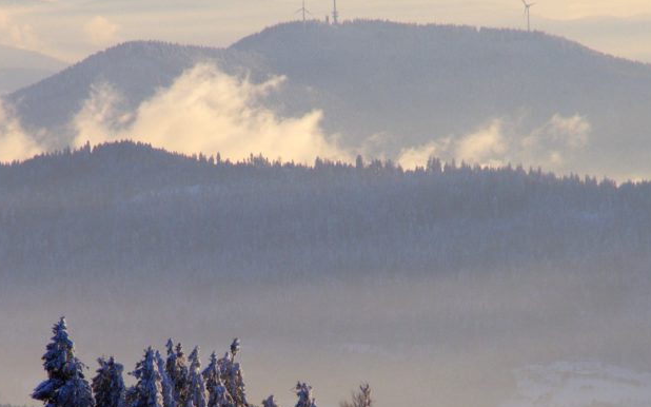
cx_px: 294
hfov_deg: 3.3
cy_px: 357
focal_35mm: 633
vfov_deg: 2.1
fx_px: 11229
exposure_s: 1/400
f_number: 11
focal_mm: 250
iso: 400
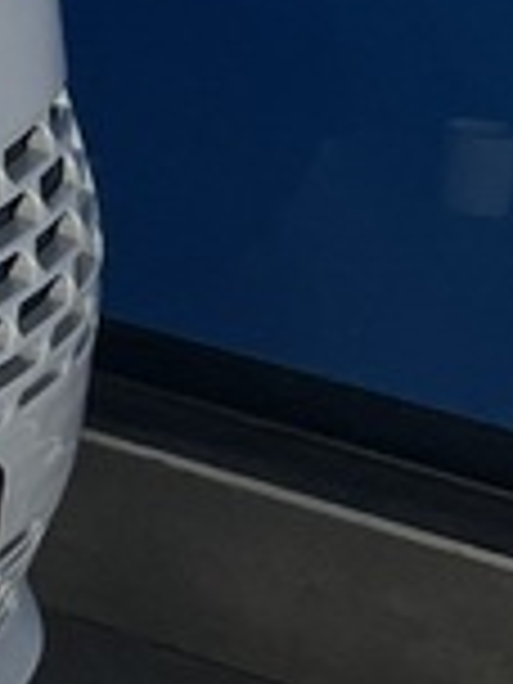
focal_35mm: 168
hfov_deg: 6.5
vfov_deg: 11.6
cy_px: -68
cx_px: -1724
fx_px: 3320
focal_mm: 5.1
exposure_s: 1/100
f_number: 1.6
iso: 50
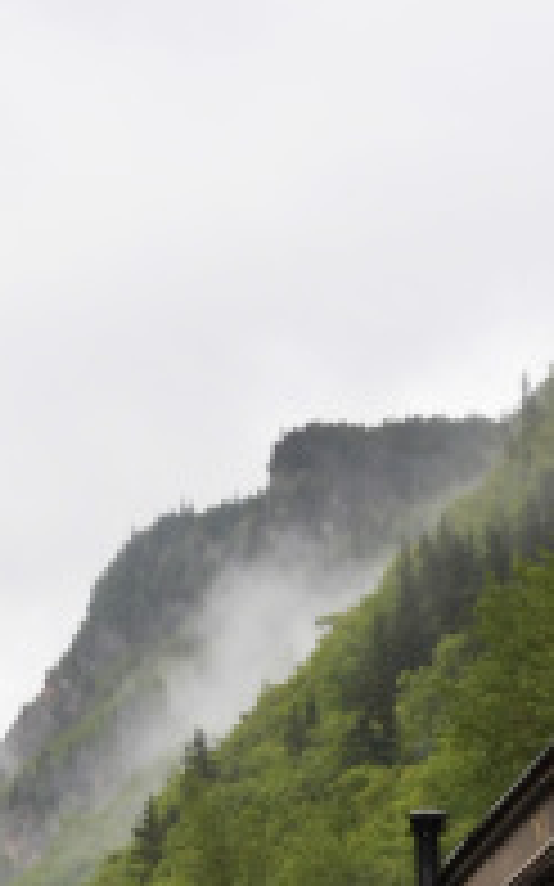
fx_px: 3144
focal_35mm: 130
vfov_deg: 16.0
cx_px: 421
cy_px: 607
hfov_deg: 10.0
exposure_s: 1/250
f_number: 4
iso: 180
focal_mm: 21
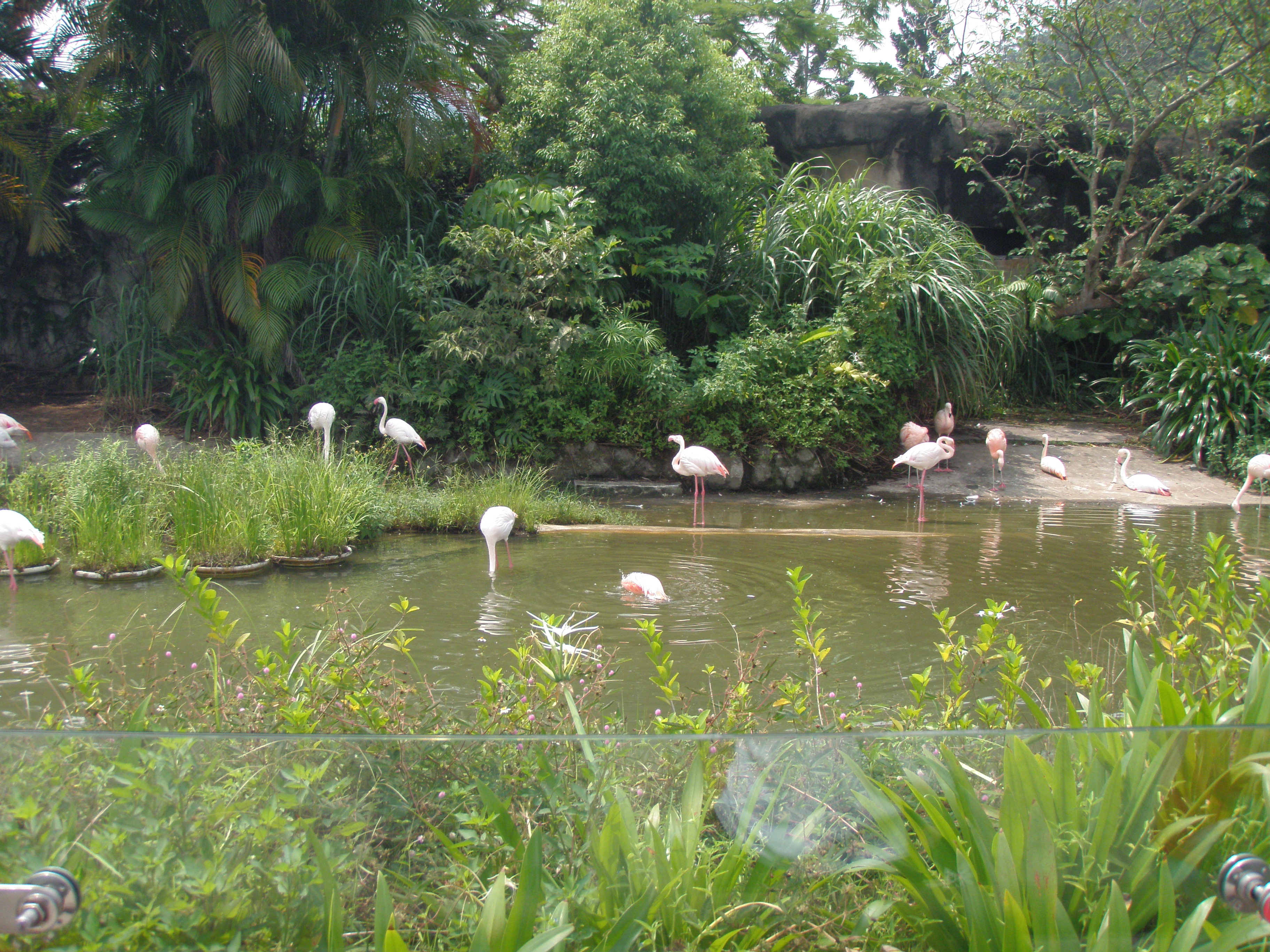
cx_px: 635
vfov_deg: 37.7
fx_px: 1394
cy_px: 476
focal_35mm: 38
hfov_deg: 49.0
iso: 80
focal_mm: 6.7
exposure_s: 1/640
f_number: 3.5
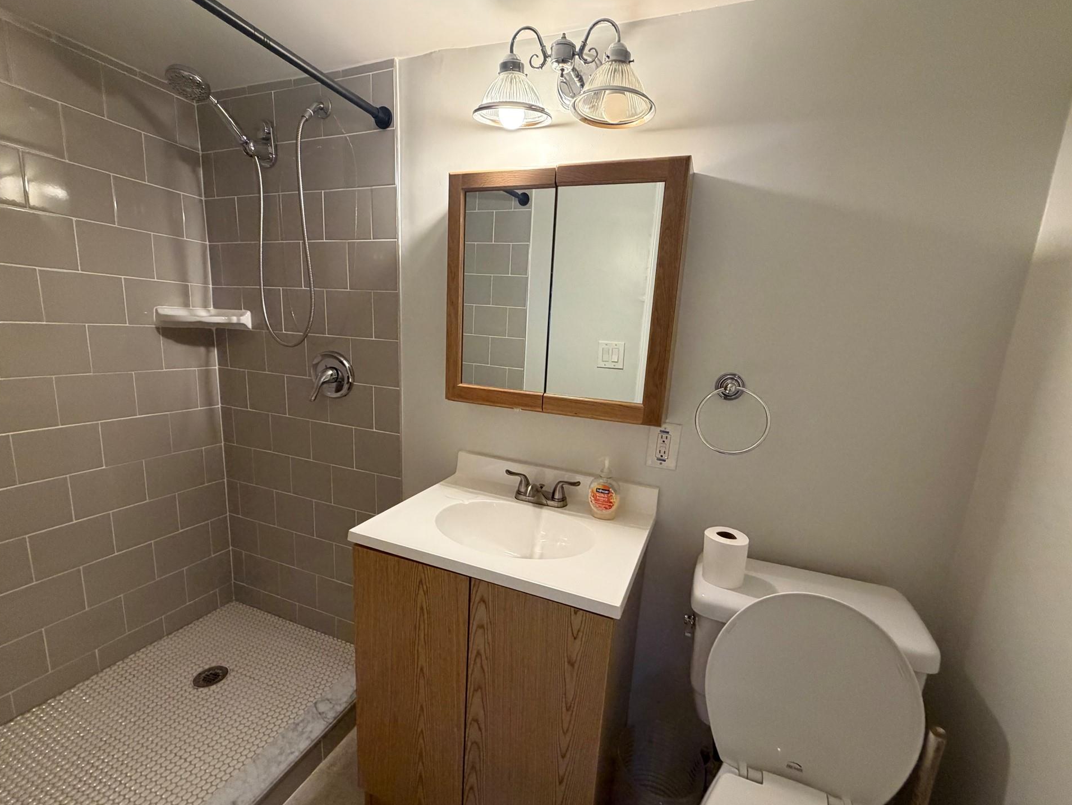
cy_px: 414
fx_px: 465
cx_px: 549
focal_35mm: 15
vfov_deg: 81.7
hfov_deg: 98.1
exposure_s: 1/60
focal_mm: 2.22
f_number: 2.2
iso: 320
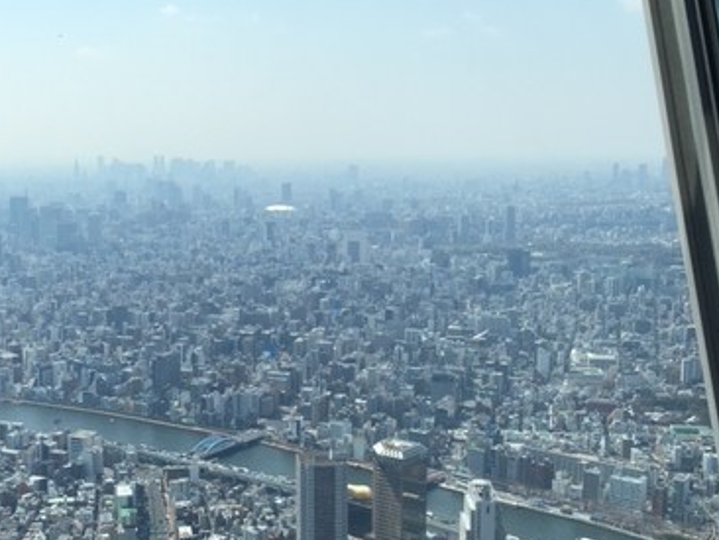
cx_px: 260
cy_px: 293
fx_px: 790
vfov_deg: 37.7
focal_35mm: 38
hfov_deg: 48.4
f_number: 2.2
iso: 25
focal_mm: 4.15
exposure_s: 1/1832
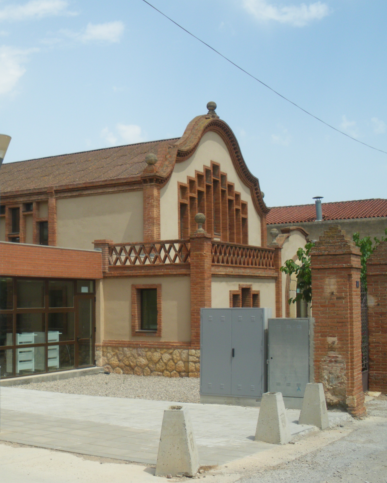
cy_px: 242
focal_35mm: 47
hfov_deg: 31.6
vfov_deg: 39.5
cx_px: 101
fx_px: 673
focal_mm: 6.3
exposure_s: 1/250
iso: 64
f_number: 5.4
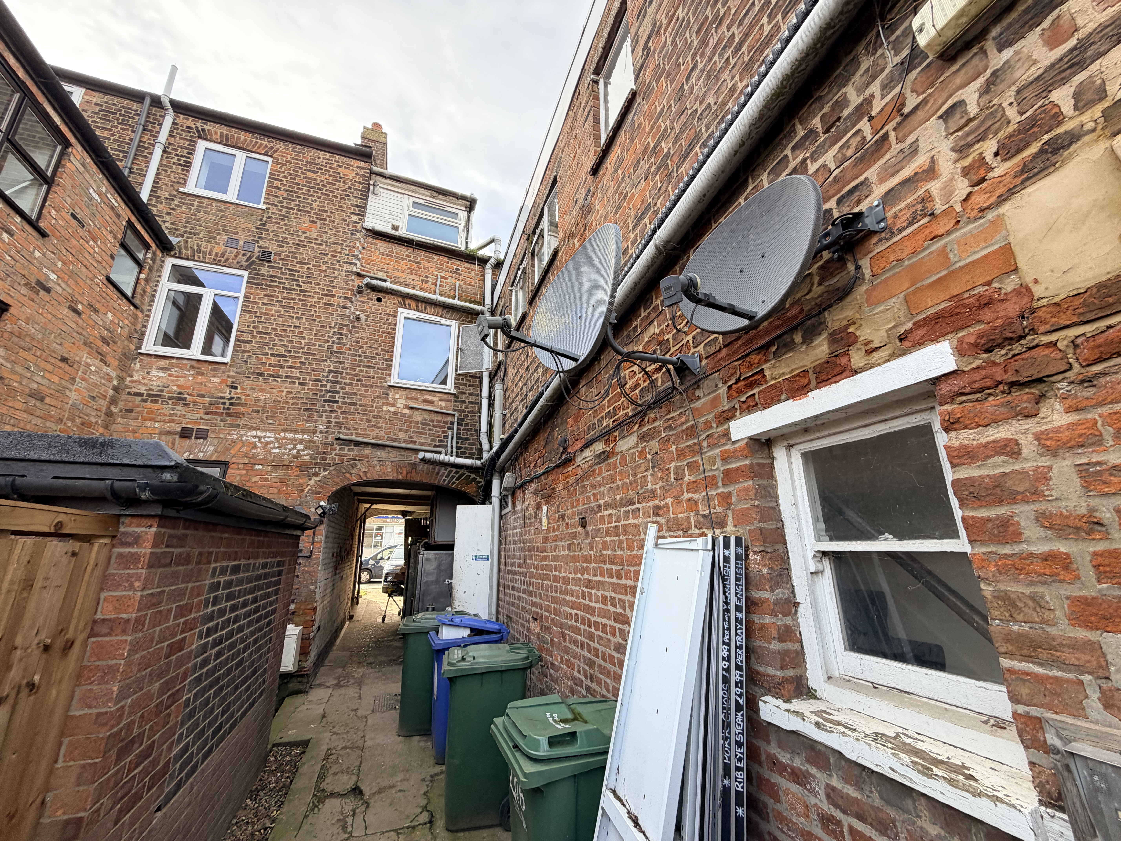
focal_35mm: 14
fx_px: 453
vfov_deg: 85.7
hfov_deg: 102.1
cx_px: 560
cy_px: 420
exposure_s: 1/234
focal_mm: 2.22
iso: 64
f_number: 2.2
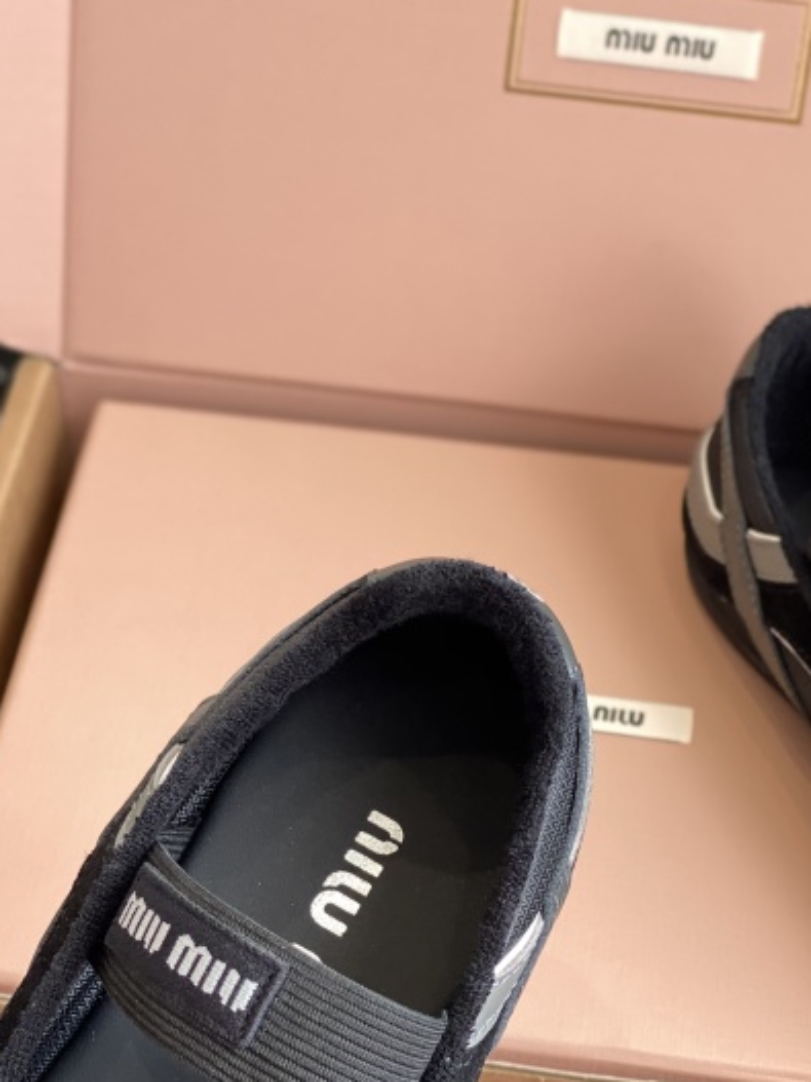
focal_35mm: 79
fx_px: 2469
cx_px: 396
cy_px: 731
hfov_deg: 18.7
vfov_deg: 24.6
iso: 40
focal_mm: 6
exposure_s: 1/122
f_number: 2
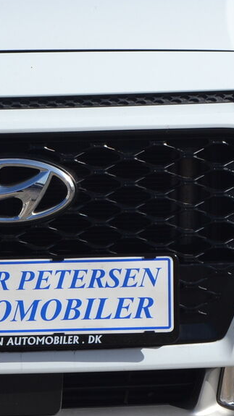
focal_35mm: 163
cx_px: -4
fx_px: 1797
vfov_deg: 13.2
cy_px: 106
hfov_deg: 7.4
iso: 100
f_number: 9
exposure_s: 1/320
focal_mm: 31
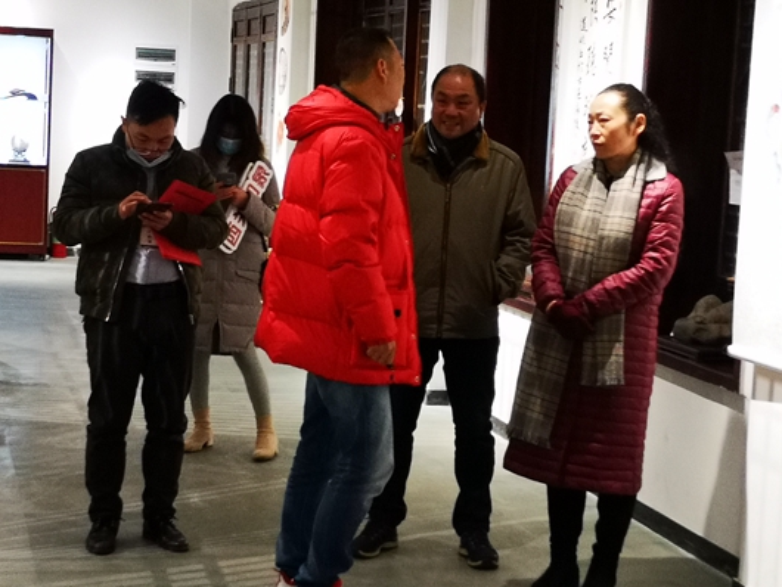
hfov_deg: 25.3
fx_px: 1740
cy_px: 294
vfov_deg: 19.2
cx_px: 391
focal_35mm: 77
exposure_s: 1/33.3
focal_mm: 3.95
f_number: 1.8
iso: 160
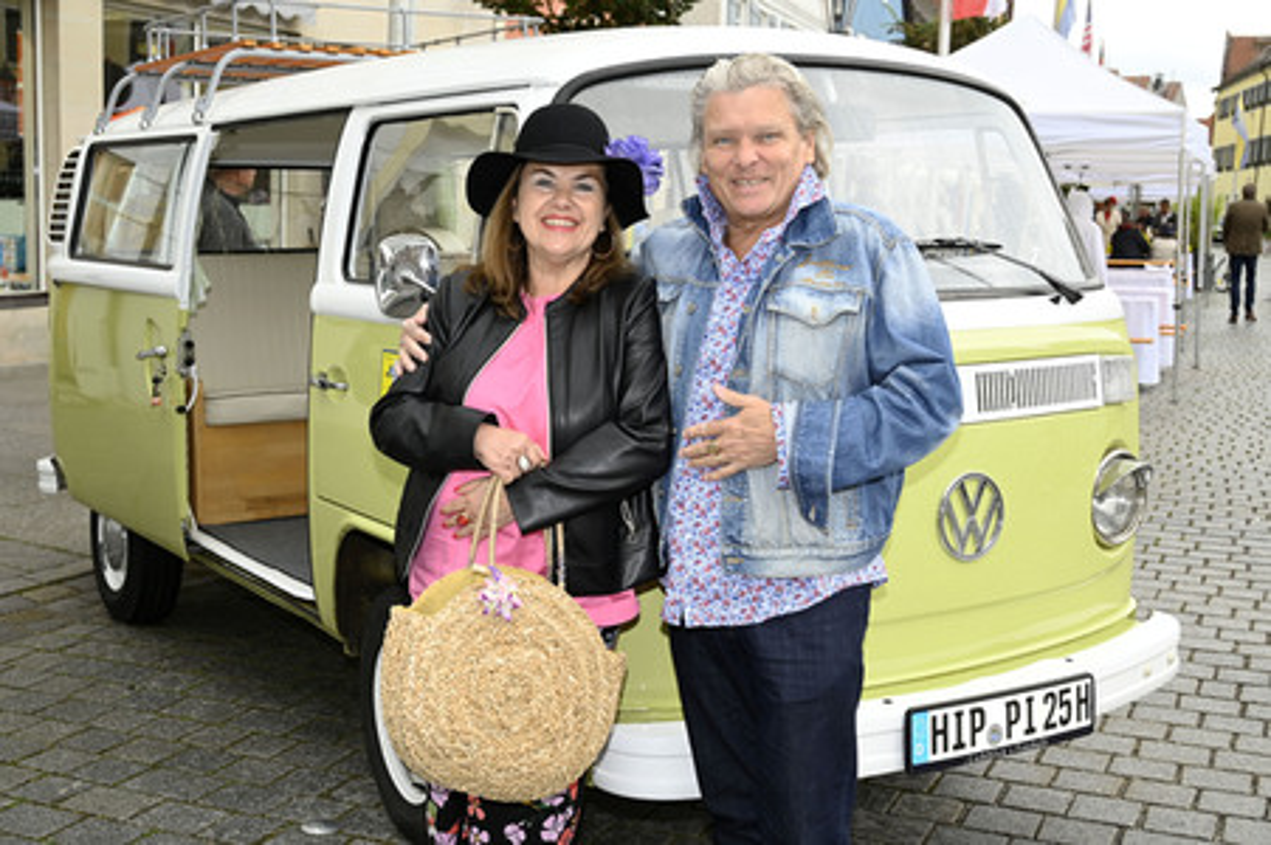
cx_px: 636
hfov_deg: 43.6
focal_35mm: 45
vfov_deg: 29.8
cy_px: 422
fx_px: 1588
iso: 320
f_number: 6.3
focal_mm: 45
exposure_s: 1/160
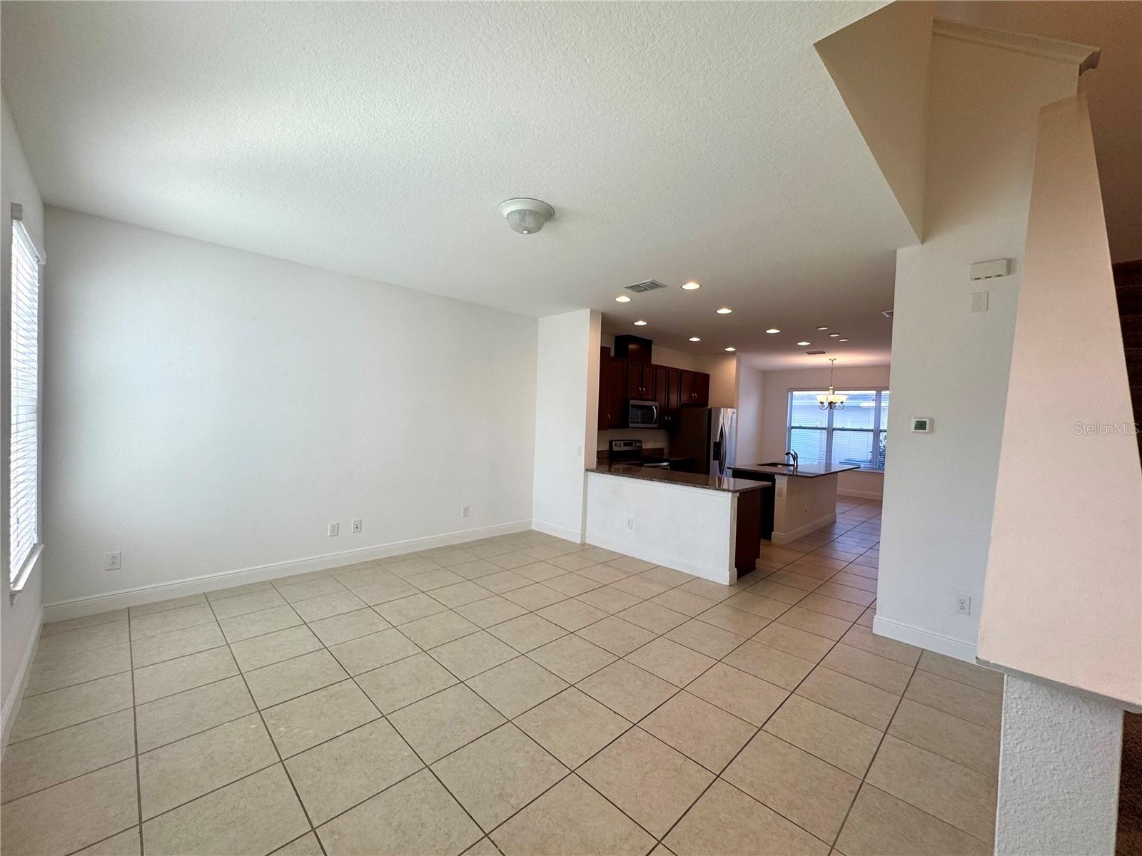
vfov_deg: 85.7
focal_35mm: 14
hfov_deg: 102.1
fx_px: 462
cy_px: 428
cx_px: 571
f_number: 2.2
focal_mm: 2.22
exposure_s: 1/120
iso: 80
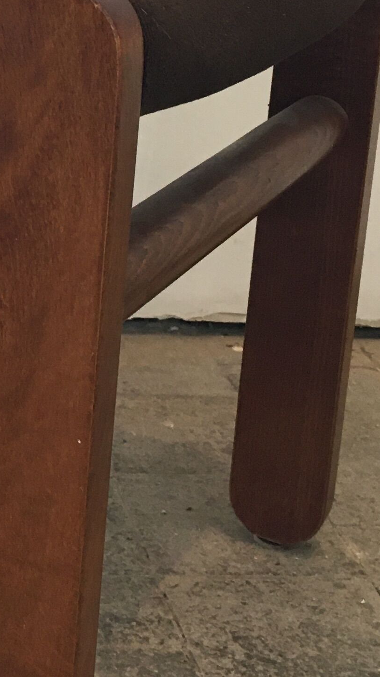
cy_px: 87
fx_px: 1577
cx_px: -246
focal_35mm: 88
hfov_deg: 12.8
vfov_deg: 23.6
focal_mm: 4.15
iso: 125
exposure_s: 1/33
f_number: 2.2
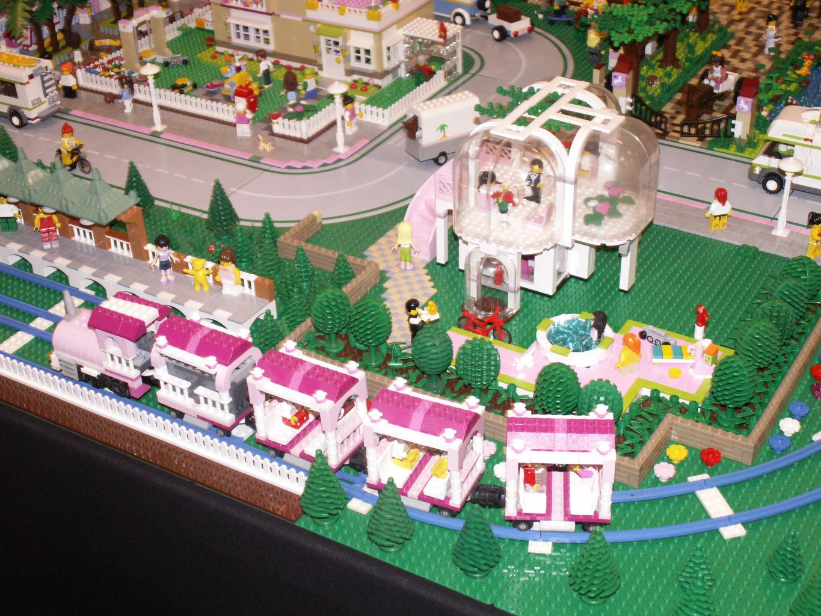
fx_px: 1233
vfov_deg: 28.0
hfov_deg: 36.8
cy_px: 308
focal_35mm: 52
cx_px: 410
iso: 160
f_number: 3.2
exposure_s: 1/50
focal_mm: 8.67
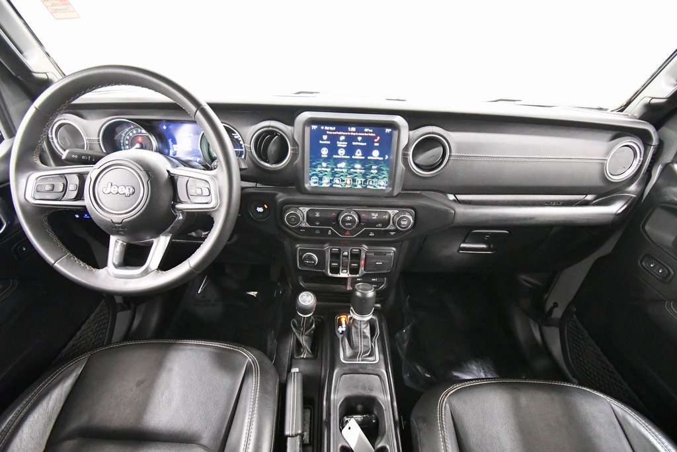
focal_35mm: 15
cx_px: 338
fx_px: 282
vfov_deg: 77.3
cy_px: 226
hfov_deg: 100.4
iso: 7200
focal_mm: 10
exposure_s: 1/60
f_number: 4.5
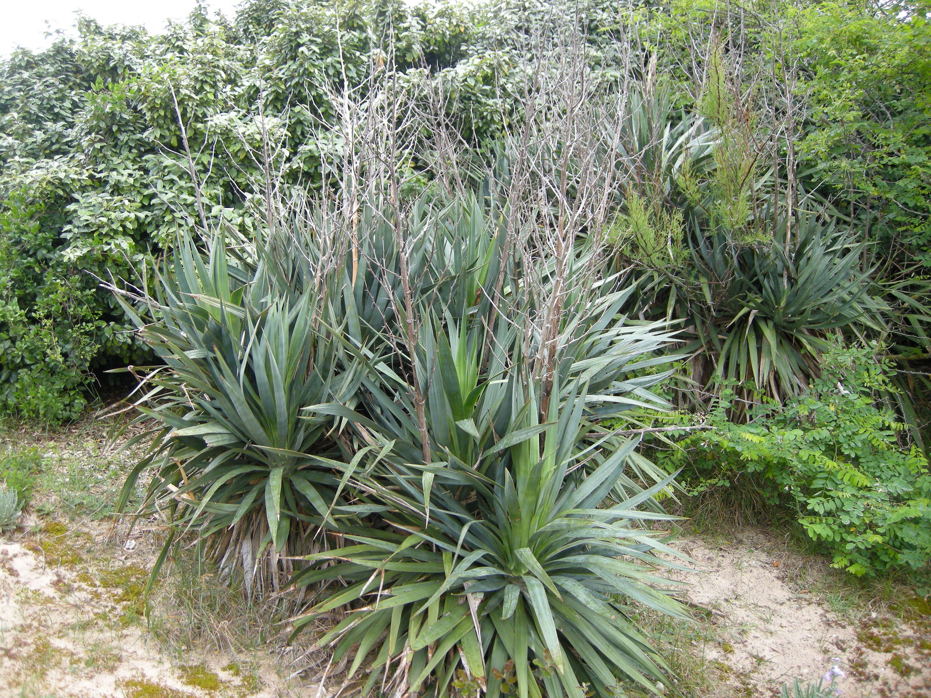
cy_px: 349
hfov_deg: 52.6
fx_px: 941
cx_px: 466
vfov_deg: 40.7
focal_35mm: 35
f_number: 2.7
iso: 101
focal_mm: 7.5
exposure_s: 1/53
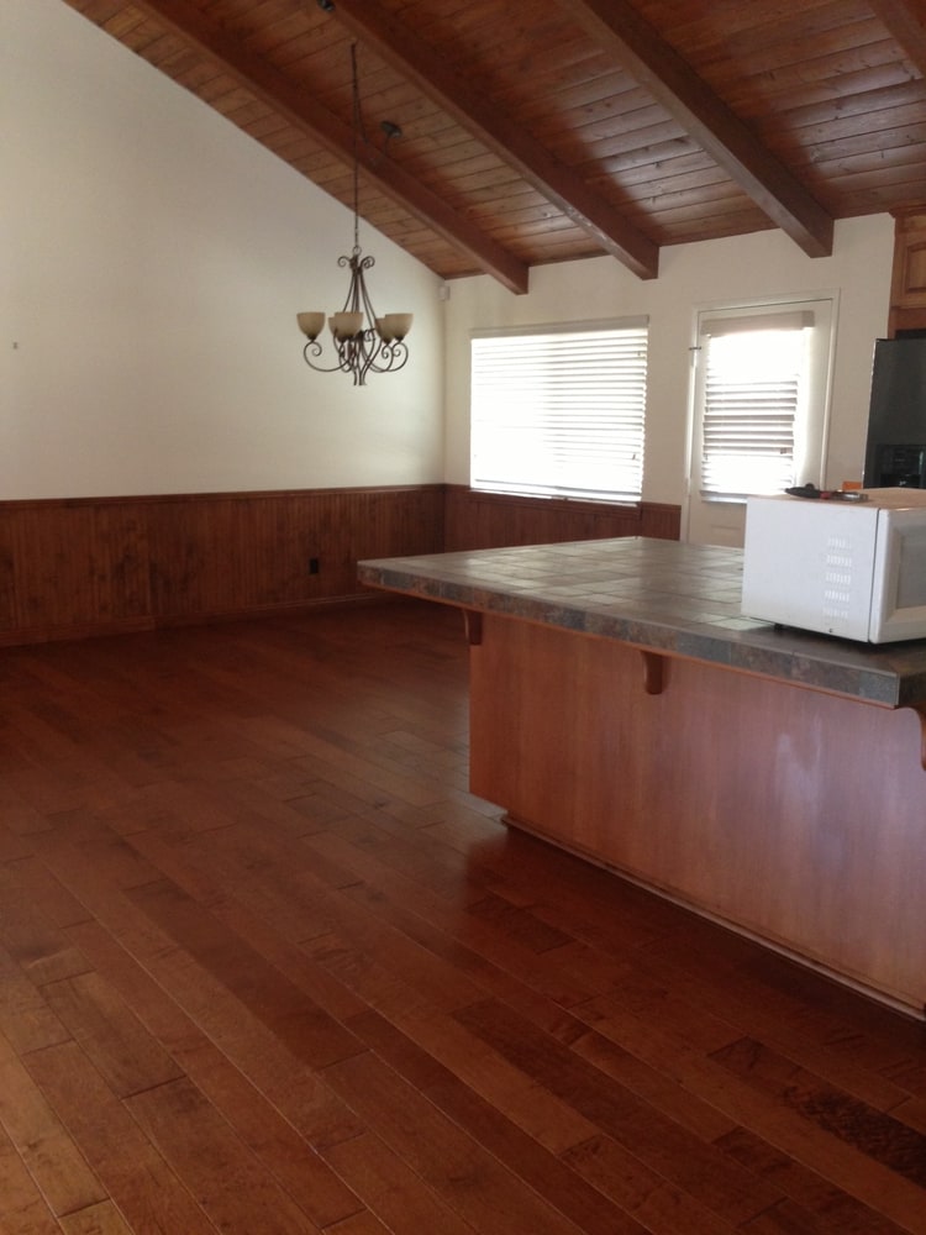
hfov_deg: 42.9
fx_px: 1177
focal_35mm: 33
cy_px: 618
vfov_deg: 55.4
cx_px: 463
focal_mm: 4.13
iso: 160
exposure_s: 1/20
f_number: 2.4
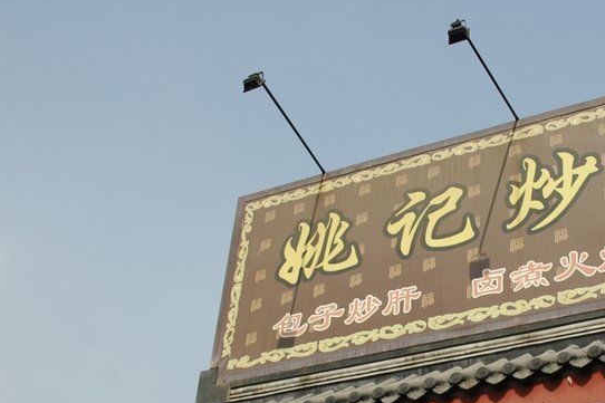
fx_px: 857
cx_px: 462
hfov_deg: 37.8
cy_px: 357
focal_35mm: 51
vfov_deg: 25.7
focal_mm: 18
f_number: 8
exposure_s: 1/500
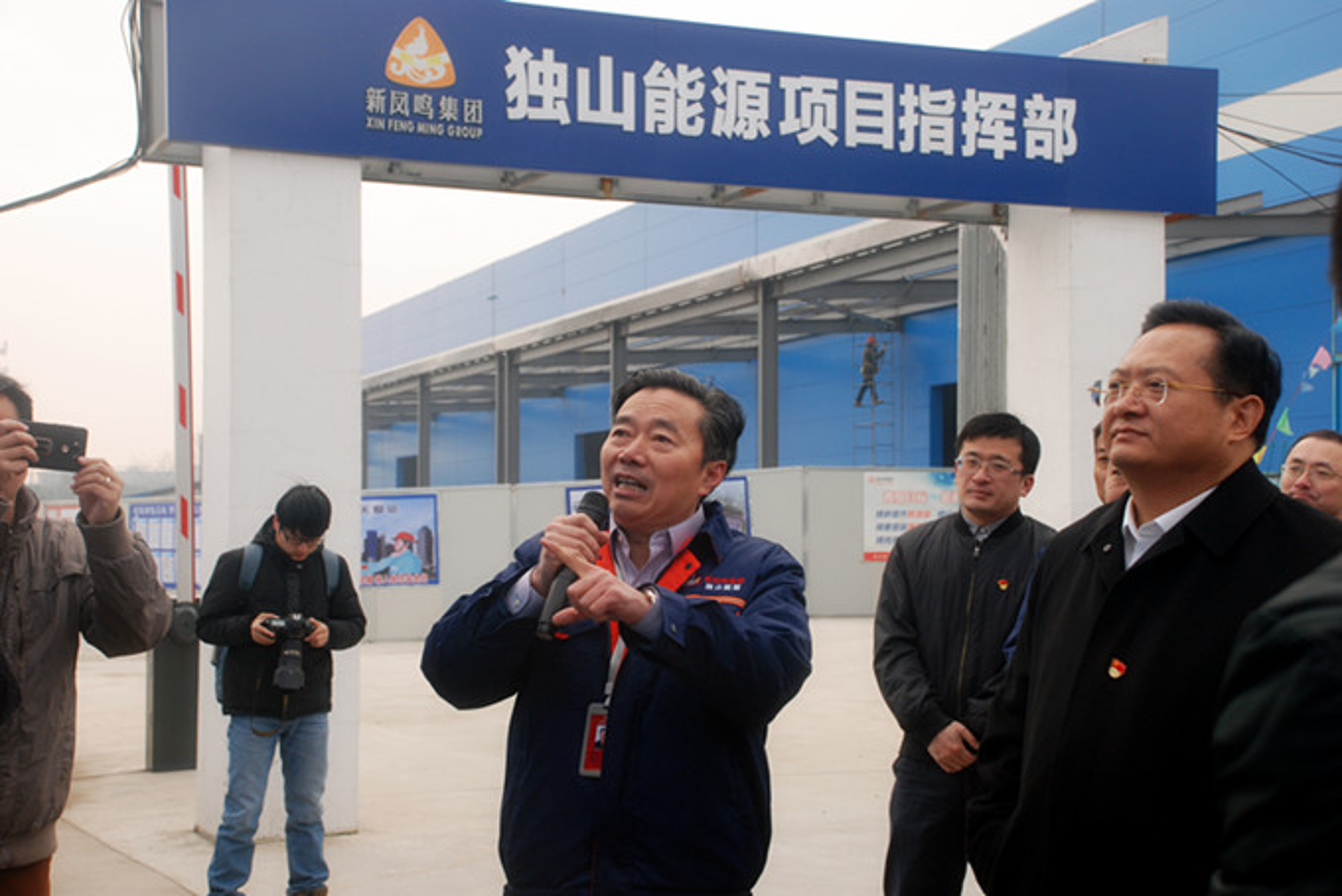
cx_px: 671
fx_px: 2126
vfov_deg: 23.8
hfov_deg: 35.0
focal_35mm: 57
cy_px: 448
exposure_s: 1/250
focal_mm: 38
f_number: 8
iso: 250
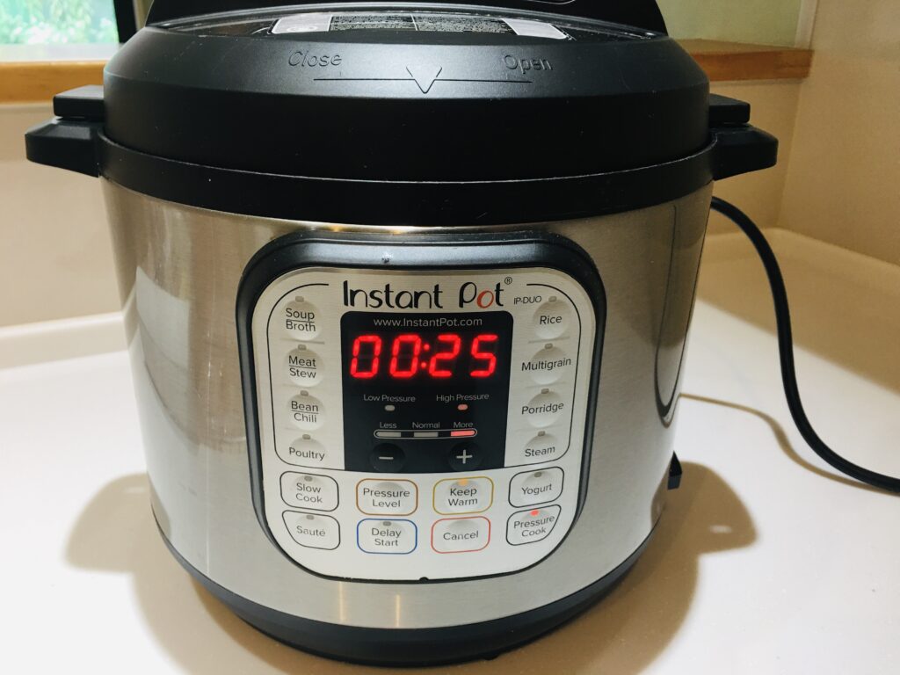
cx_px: 450
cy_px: 338
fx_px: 754
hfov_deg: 61.7
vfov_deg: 48.2
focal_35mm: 29
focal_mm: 4.15
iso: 40
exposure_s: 1/30
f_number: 2.2
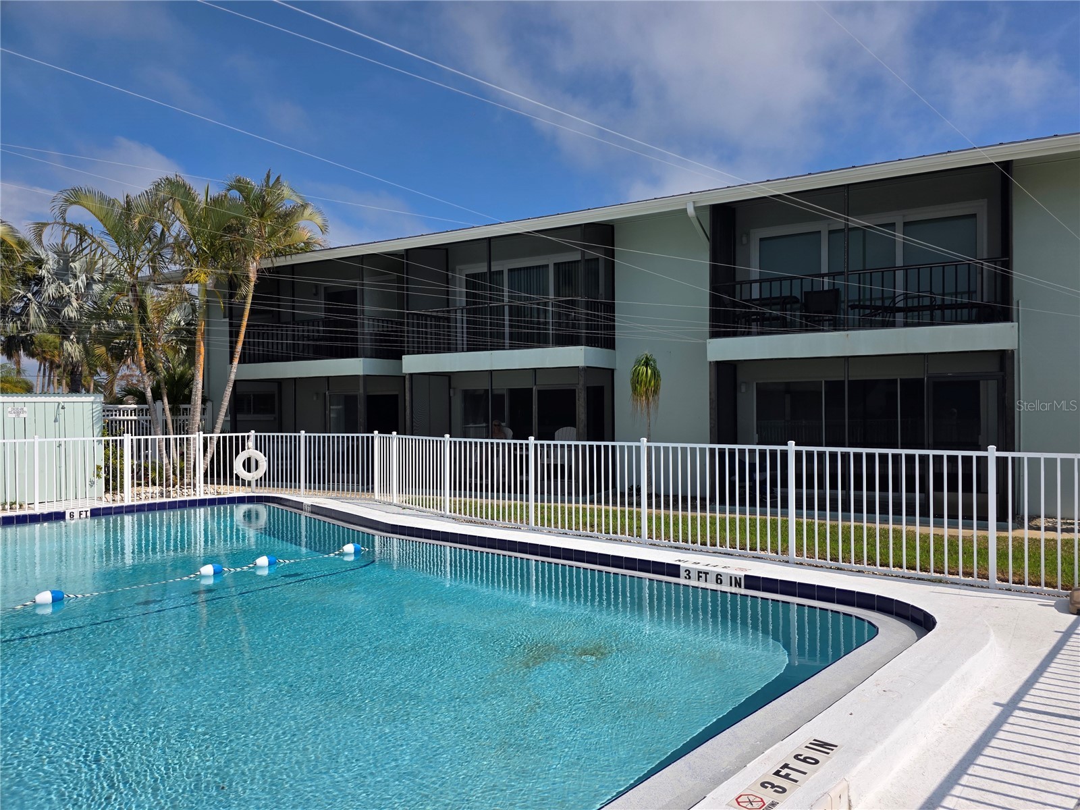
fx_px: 718
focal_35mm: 23
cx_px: 540
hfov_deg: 73.9
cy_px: 405
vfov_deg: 58.9
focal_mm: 6.3
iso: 64
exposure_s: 1/7944
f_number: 1.7
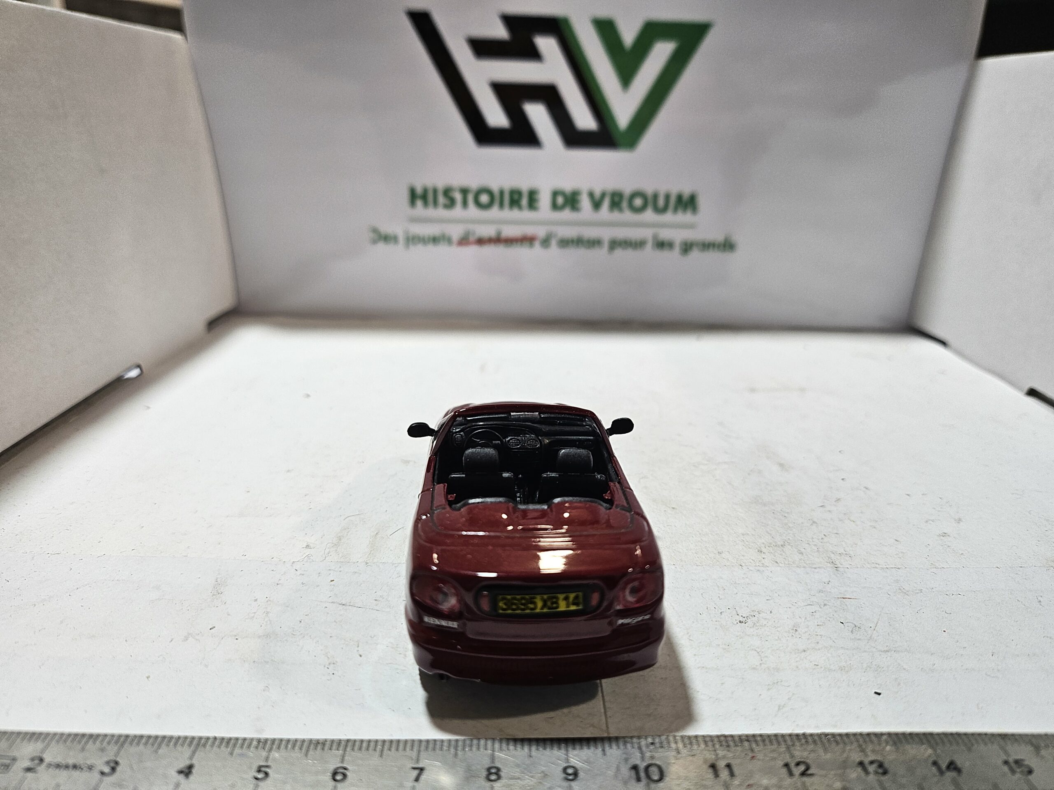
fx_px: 731
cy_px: 395
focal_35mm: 24
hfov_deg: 71.6
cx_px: 527
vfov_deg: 56.8
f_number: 1.8
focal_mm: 5
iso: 100
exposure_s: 1/100
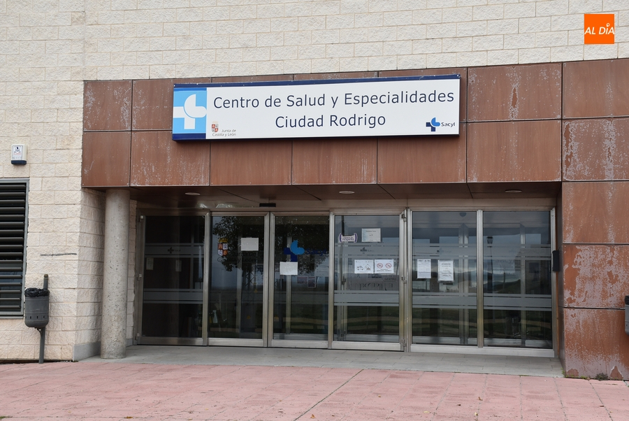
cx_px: 314
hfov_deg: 37.8
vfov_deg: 25.8
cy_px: 210
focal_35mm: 52
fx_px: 918
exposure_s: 1/250
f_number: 8
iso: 280
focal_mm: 35
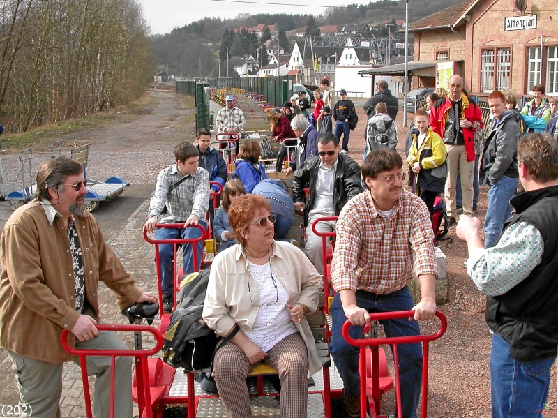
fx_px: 612
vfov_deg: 37.7
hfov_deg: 49.0
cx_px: 279
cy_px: 209
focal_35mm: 38
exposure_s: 1/184
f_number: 6
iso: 100
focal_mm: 7.85
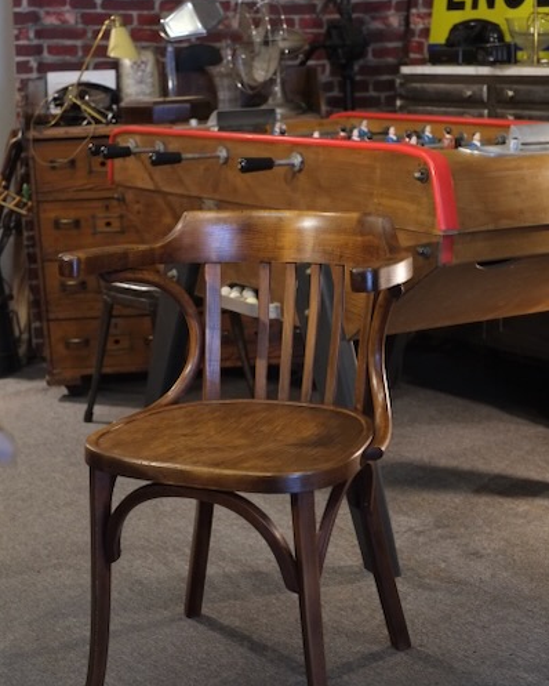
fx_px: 1218
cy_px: 373
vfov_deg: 31.4
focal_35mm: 60
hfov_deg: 25.4
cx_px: 274
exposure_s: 1/125
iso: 3200
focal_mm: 35
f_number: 3.6
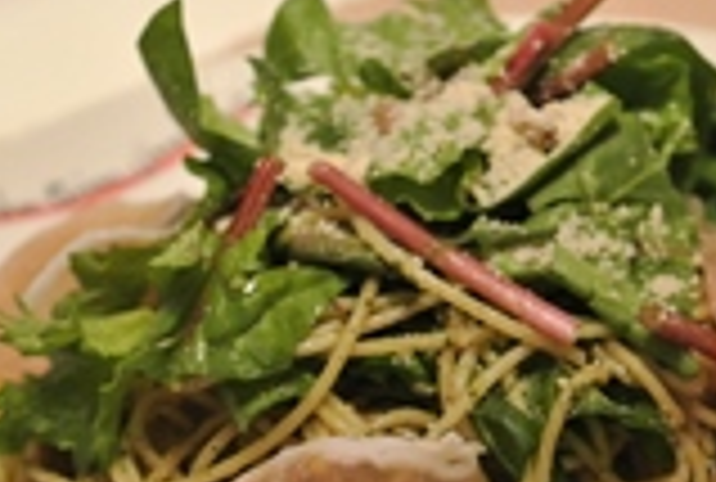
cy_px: 455
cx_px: 518
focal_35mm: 123
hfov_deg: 16.5
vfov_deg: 11.1
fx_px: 2453
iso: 1100
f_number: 1.8
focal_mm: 18.5
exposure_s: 1/60
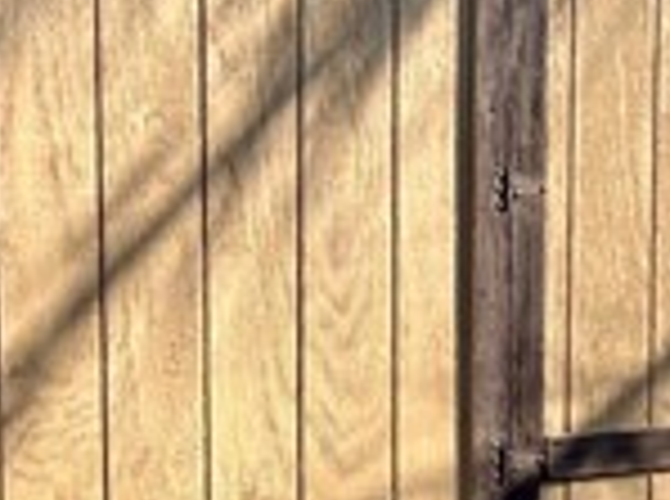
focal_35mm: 112
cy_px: 324
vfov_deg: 13.2
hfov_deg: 17.6
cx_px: 207
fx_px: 2163
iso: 50
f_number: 1.5
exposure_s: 1/2165
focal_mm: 5.7
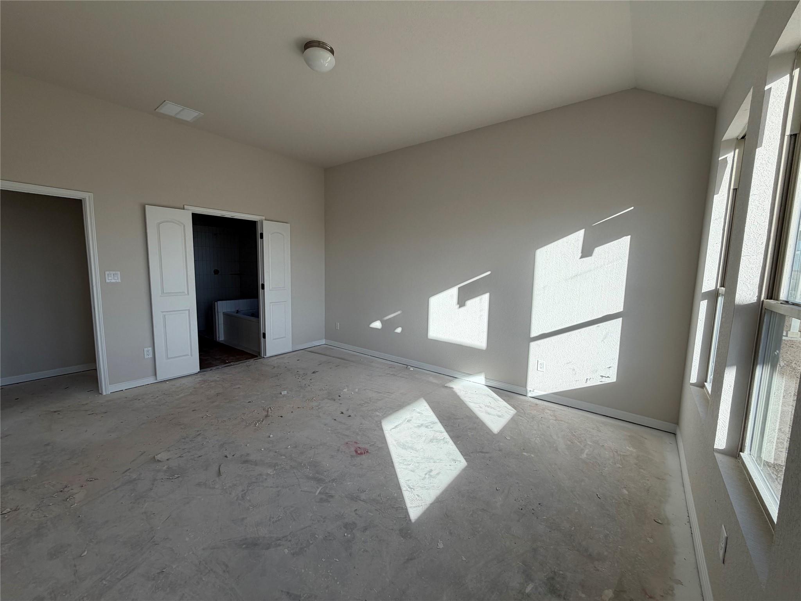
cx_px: 400
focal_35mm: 14
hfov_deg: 102.1
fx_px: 324
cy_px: 300
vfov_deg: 85.7
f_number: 2.2
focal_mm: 2.22
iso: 50
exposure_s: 1/502
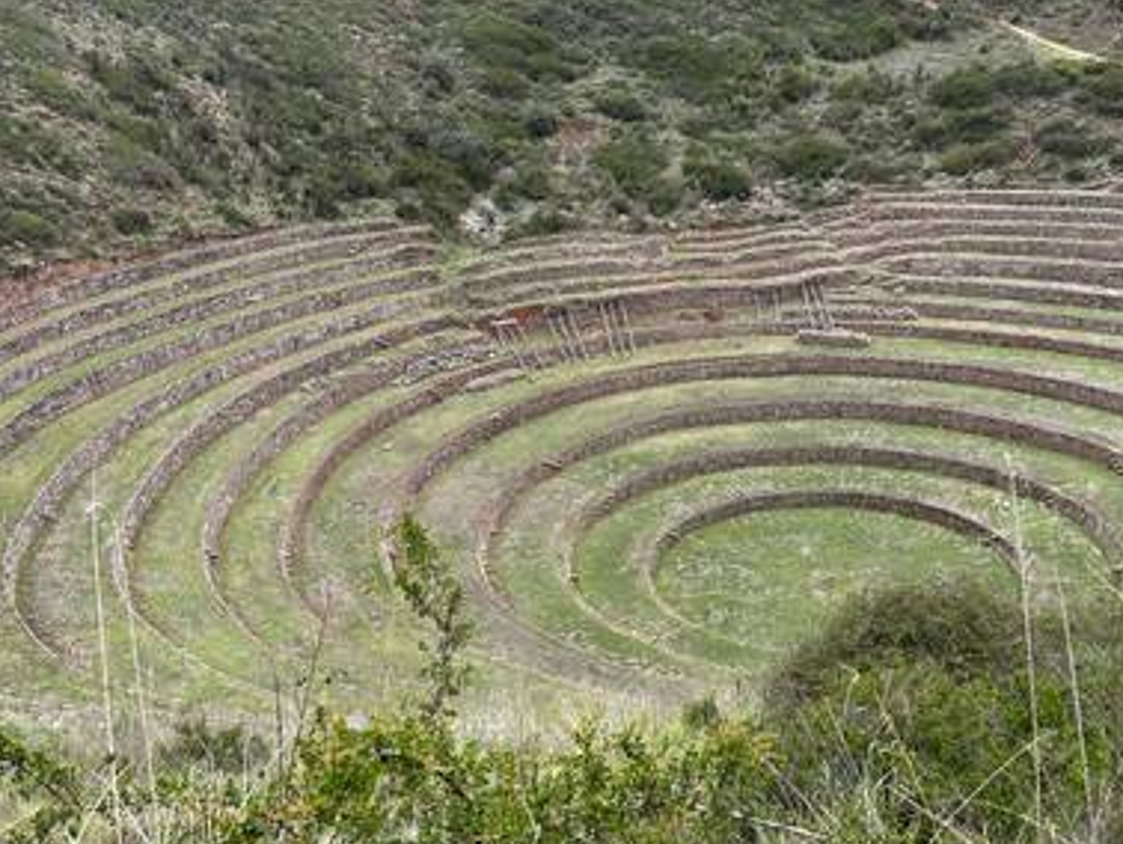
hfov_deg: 55.0
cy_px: 511
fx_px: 1071
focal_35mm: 33
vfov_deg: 42.8
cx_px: 657
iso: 50
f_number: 1.5
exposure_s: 1/2045
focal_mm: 5.7
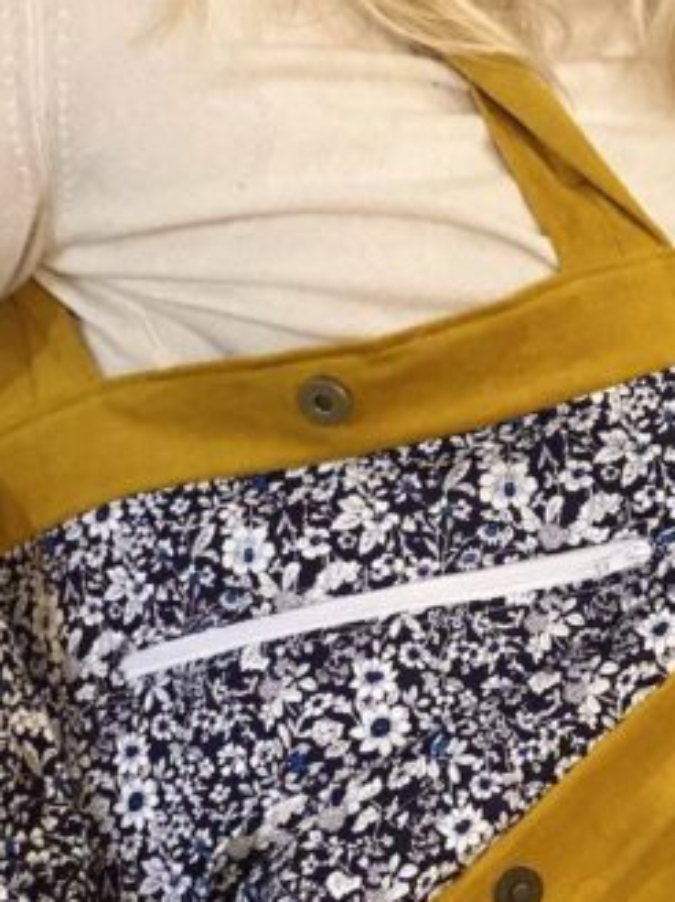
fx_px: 3517
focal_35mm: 135
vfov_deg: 14.5
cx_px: 431
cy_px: 67
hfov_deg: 11.0
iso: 320
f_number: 2
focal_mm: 6
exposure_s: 1/33
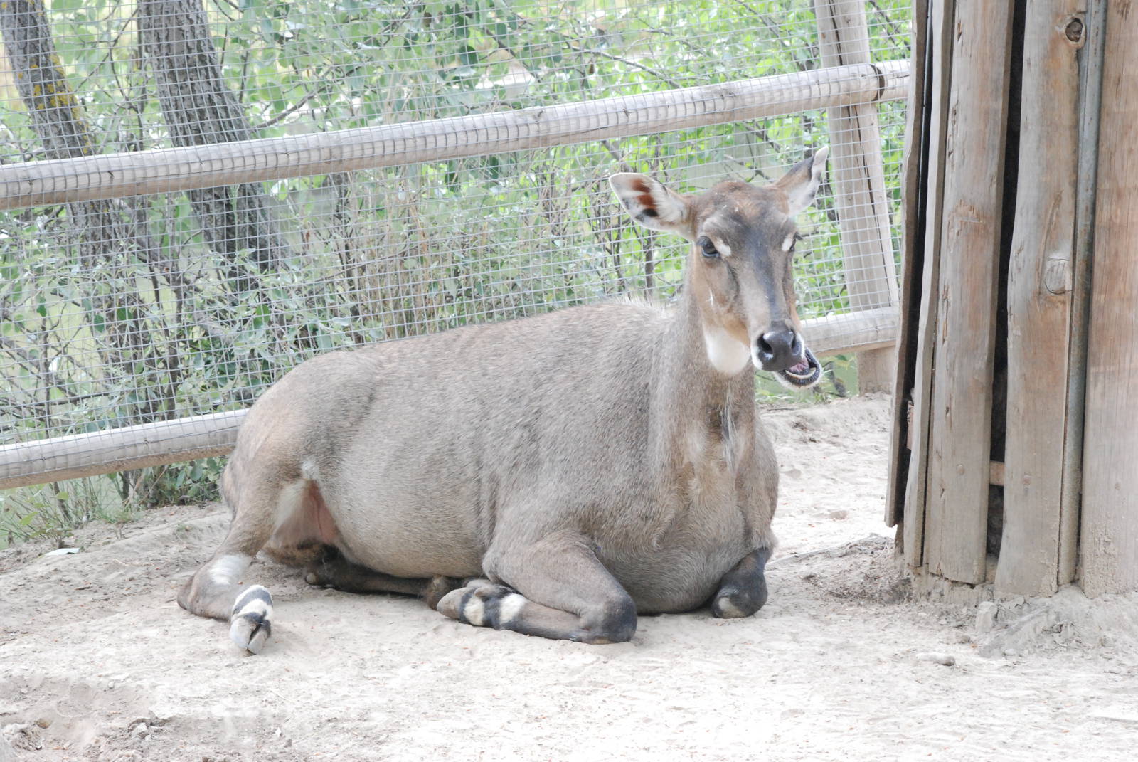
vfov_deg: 6.8
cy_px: 381
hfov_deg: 10.1
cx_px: 569
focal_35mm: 202
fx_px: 6409
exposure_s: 1/160
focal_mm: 135
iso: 1600
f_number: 11
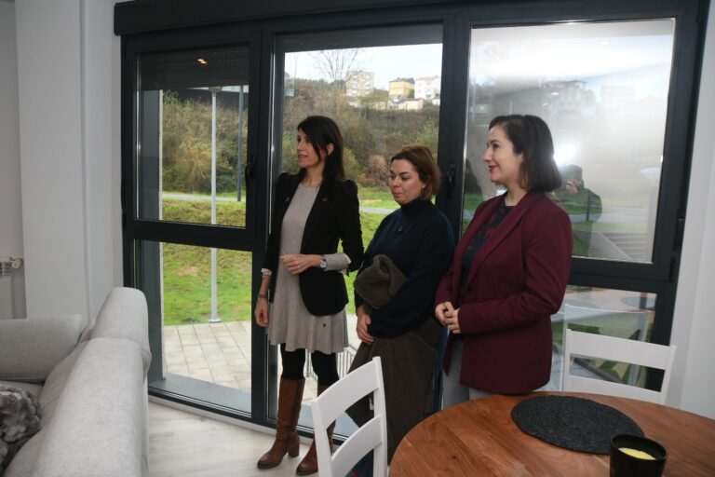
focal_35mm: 26
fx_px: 506
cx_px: 358
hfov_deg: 70.4
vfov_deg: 50.4
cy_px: 238
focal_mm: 17
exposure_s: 1/250
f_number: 4.5
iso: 400
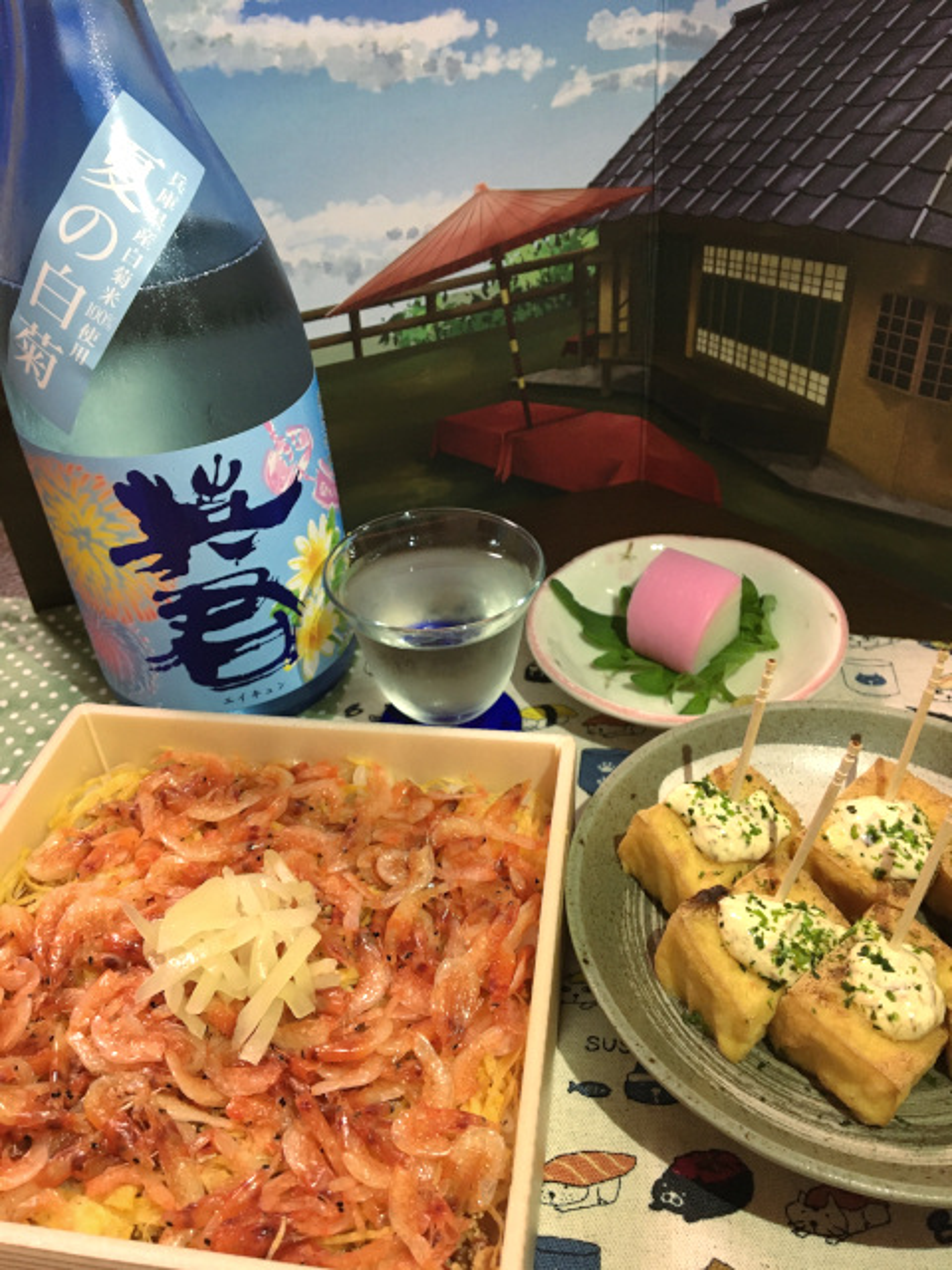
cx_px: 476
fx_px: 1063
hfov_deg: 48.2
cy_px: 635
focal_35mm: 29
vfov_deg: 61.7
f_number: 2.2
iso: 125
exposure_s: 1/30
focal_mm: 4.15
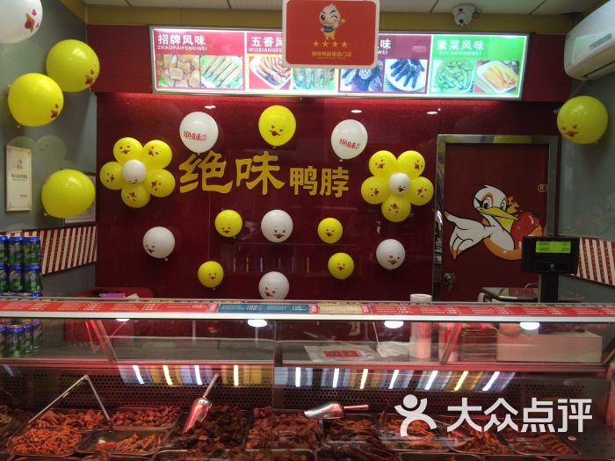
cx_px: 308
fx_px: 515
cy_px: 230
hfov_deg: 61.7
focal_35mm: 29
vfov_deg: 48.2
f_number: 2.2
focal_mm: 4.15
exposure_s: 1/33
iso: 40
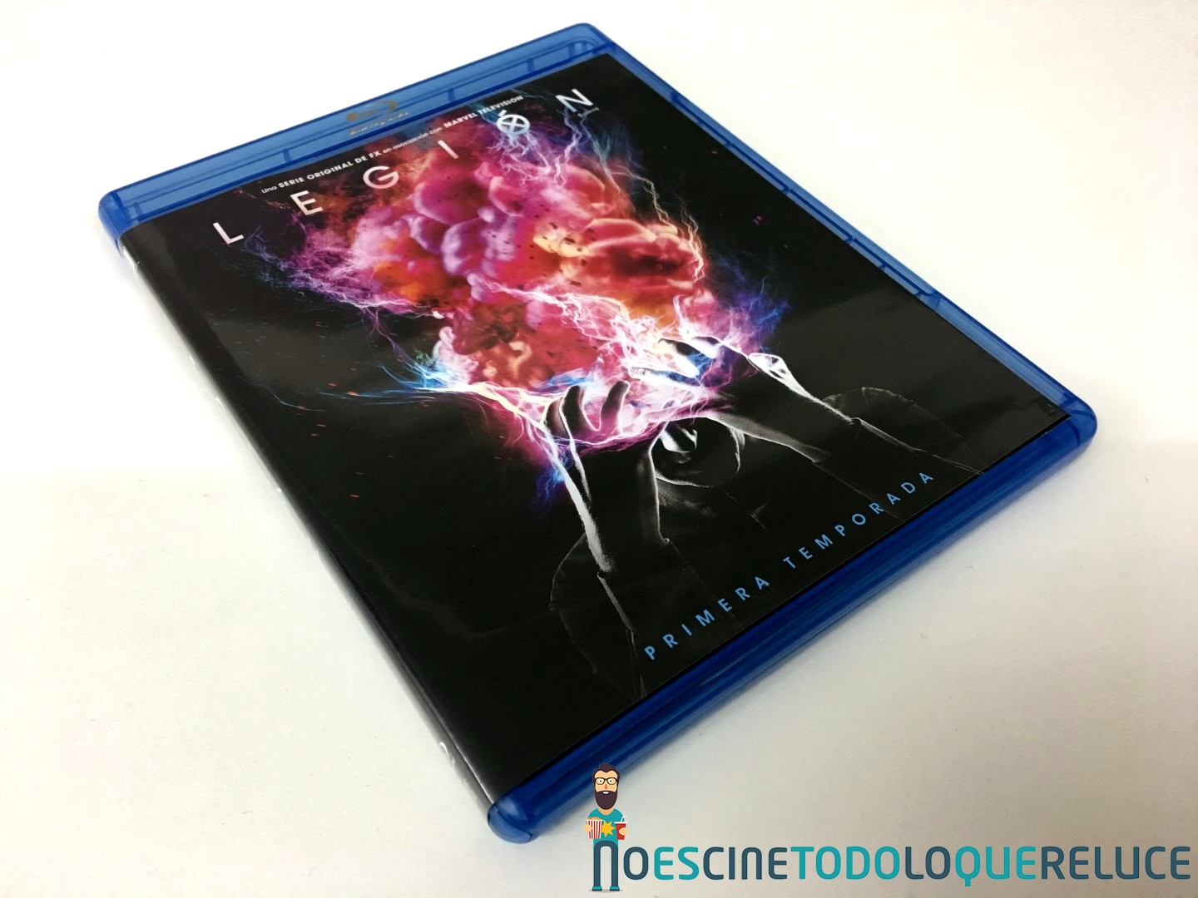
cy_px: 449
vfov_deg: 48.2
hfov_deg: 61.7
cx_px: 599
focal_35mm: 29
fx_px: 1004
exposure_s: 1/17
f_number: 2.2
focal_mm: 4.15
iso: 80
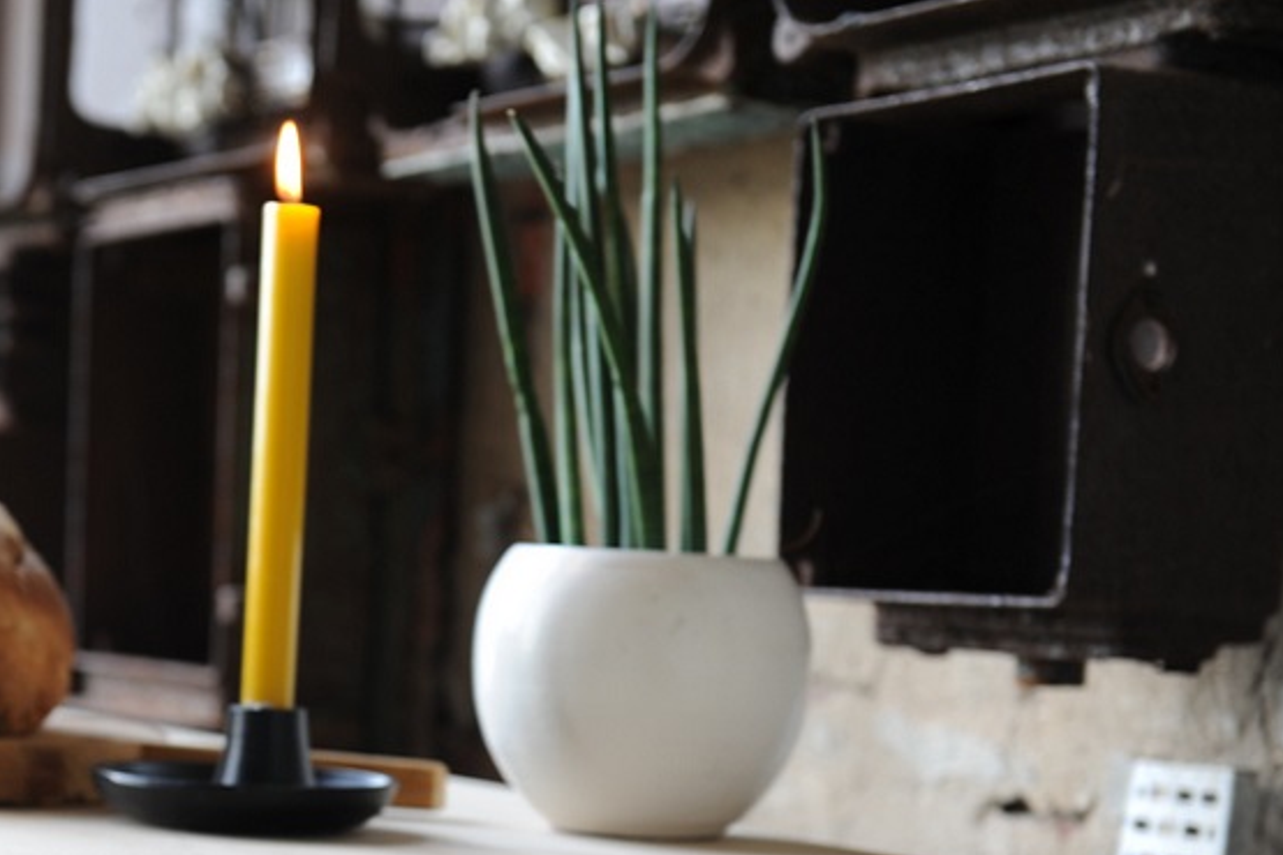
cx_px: 319
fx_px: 3207
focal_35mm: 90
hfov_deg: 22.4
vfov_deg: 15.0
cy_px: 766
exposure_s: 1/30
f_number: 3.5
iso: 200
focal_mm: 50
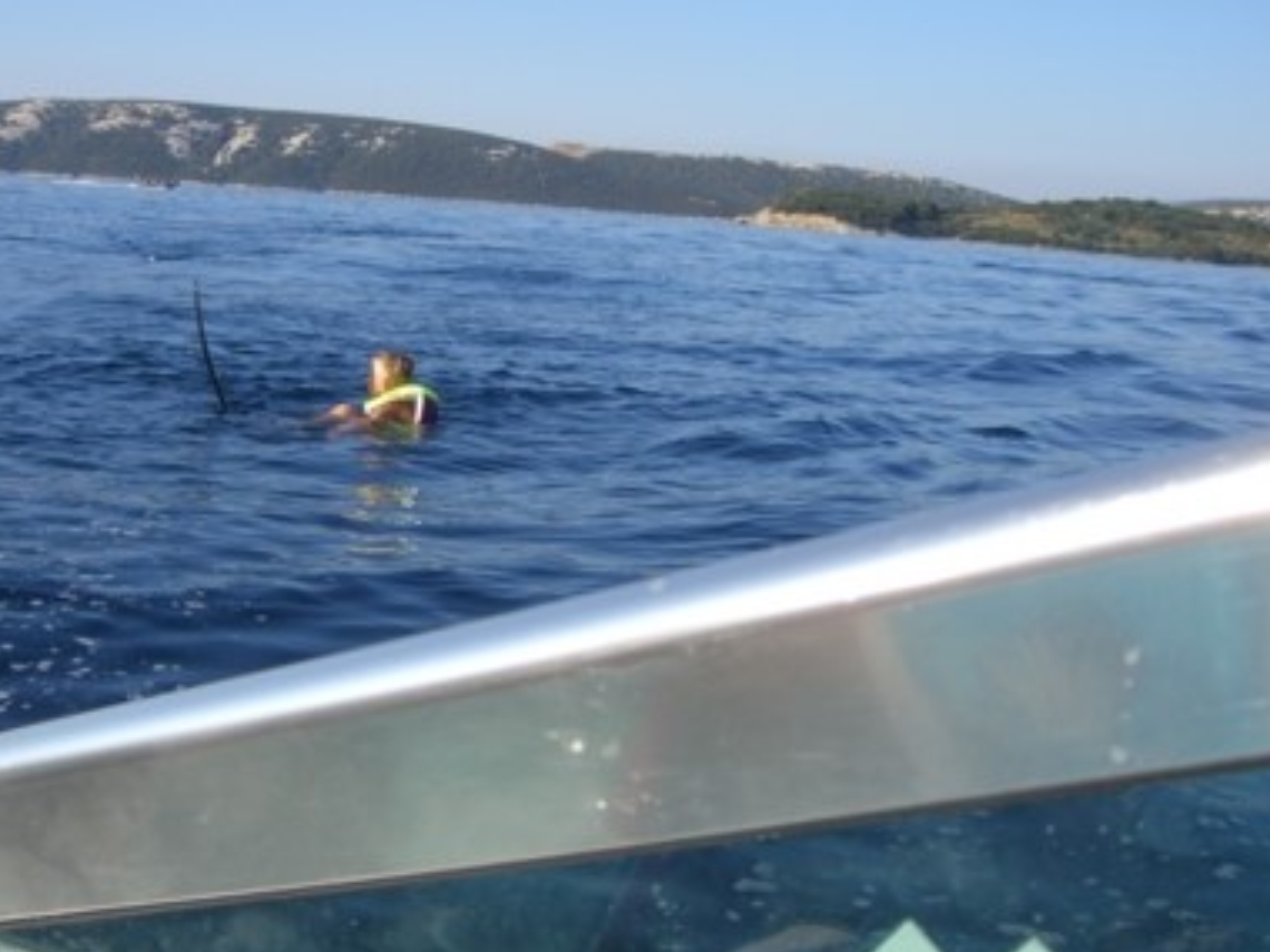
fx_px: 1761
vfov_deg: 30.2
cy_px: 411
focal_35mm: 48
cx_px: 475
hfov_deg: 39.4
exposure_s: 1/500
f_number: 4.3
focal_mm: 6.2
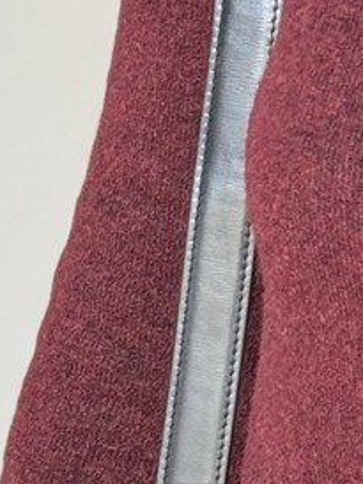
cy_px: 450
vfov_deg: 7.0
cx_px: 829
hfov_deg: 5.2
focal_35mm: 281
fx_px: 3926
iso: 64
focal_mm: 6.76
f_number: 1.78
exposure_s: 1/122
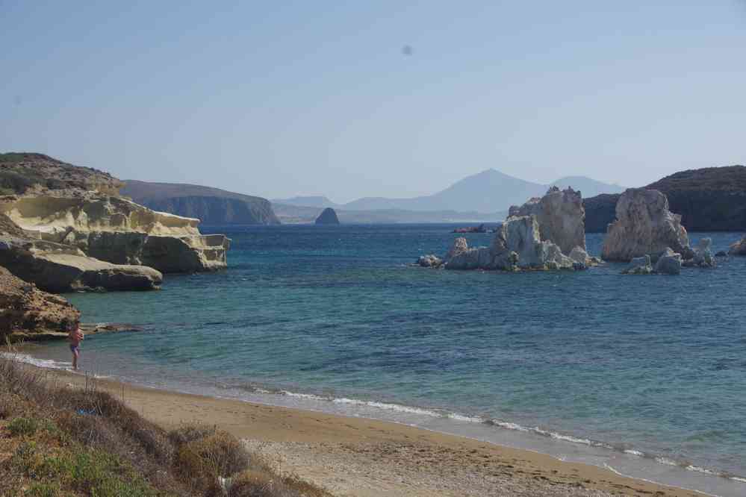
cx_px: 373
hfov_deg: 31.4
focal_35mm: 64
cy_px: 248
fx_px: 1326
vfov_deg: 21.2
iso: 200
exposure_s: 1/160
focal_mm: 42.5
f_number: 11
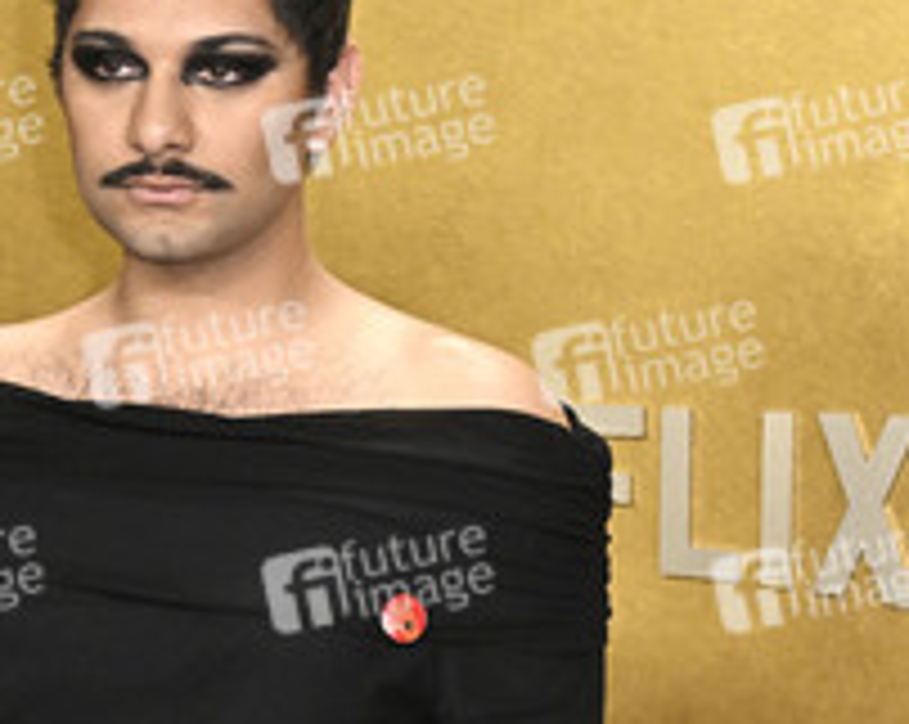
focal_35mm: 197
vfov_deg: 7.8
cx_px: 259
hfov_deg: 9.8
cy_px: 468
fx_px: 5292
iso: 2500
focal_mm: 63
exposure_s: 1/320
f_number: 5.6
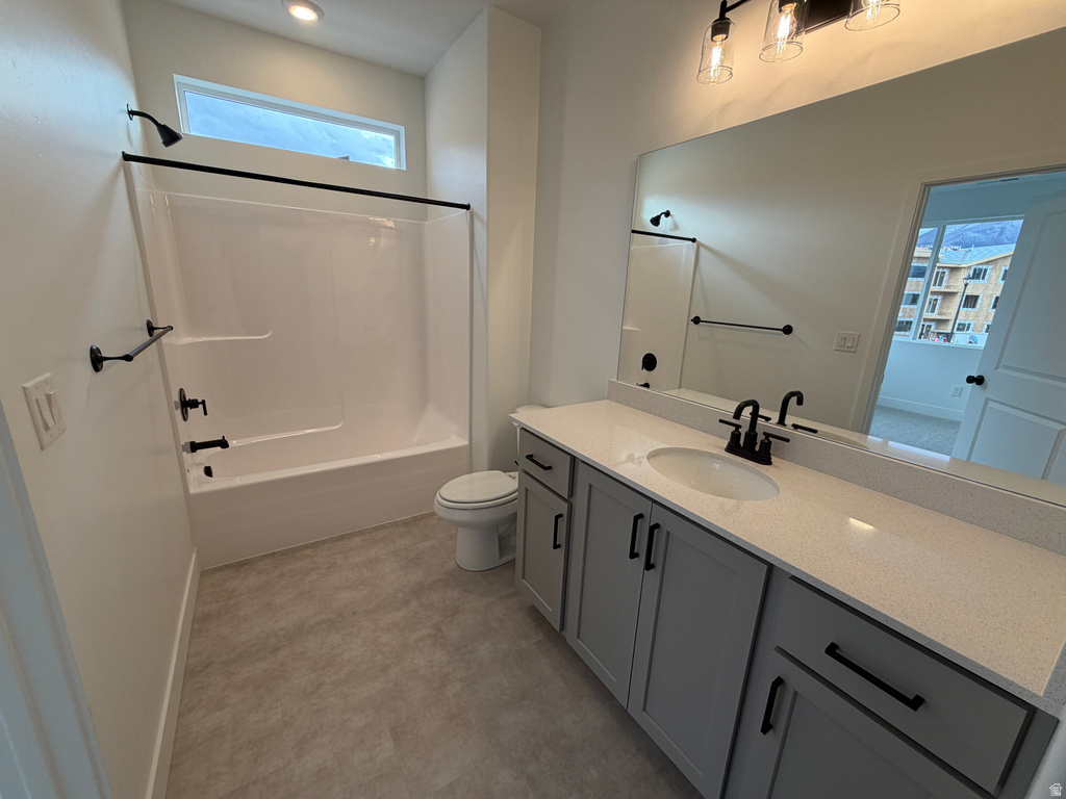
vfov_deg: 85.7
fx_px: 431
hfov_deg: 102.1
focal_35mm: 14
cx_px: 533
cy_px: 400
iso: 64
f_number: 2.2
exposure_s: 1/120
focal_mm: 2.22
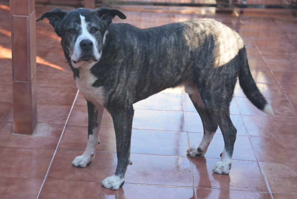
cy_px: 96
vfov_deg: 16.9
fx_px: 669
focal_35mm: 81
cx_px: 136
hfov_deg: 25.0
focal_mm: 70
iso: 320
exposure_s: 1/160
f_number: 4
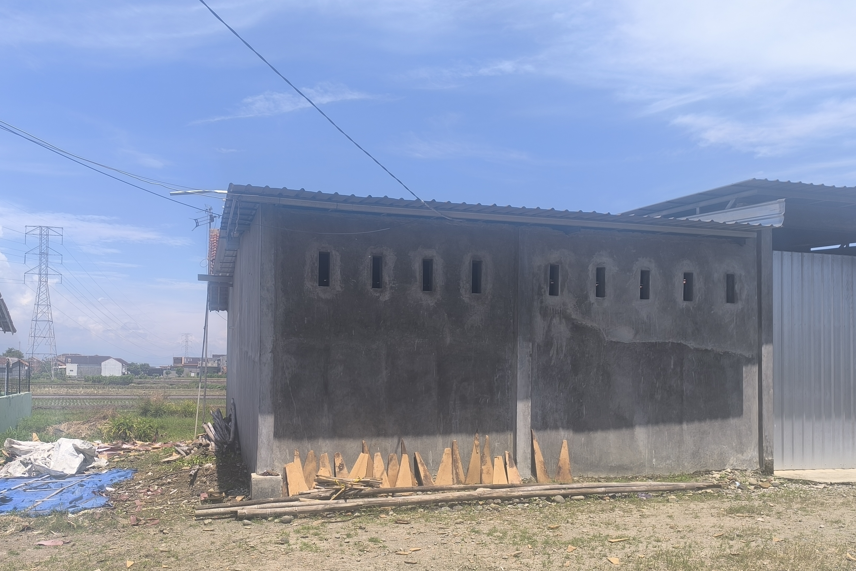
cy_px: 358
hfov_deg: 61.9
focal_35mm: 30
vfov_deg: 43.3
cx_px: 416
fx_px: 713
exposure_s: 1/842
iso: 50
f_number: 1.65
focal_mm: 6.14
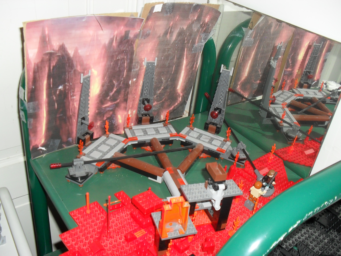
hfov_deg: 52.6
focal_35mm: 35
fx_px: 345
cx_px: 170
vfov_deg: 40.7
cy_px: 128
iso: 200
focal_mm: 6.3
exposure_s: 1/45
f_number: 3.2
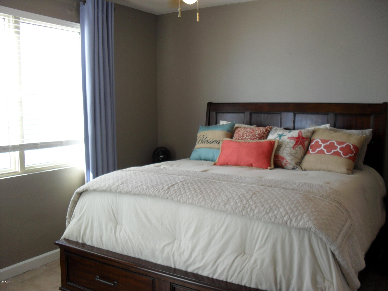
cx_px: 194
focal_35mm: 35
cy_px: 146
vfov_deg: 40.7
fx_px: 392
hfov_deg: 52.6
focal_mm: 6.3
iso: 100
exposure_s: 1/60
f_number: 3.2
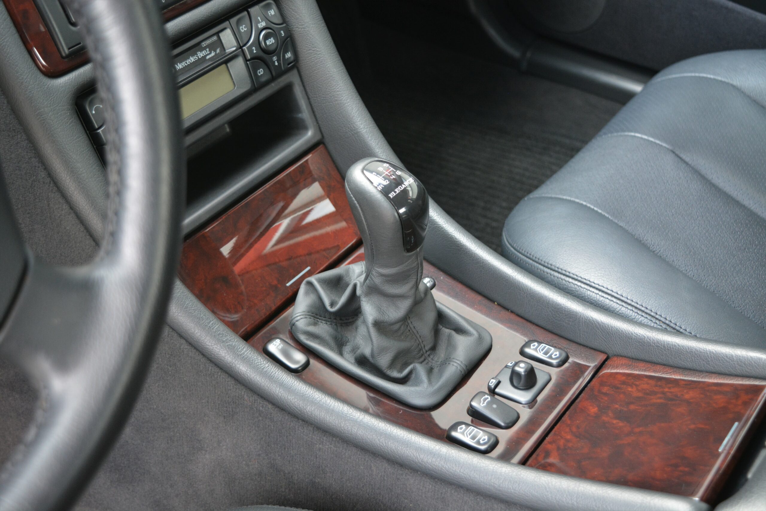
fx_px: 989
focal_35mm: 46
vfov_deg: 28.9
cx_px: 383
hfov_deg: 42.3
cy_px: 256
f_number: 4.2
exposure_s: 1/30
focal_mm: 31
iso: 1250
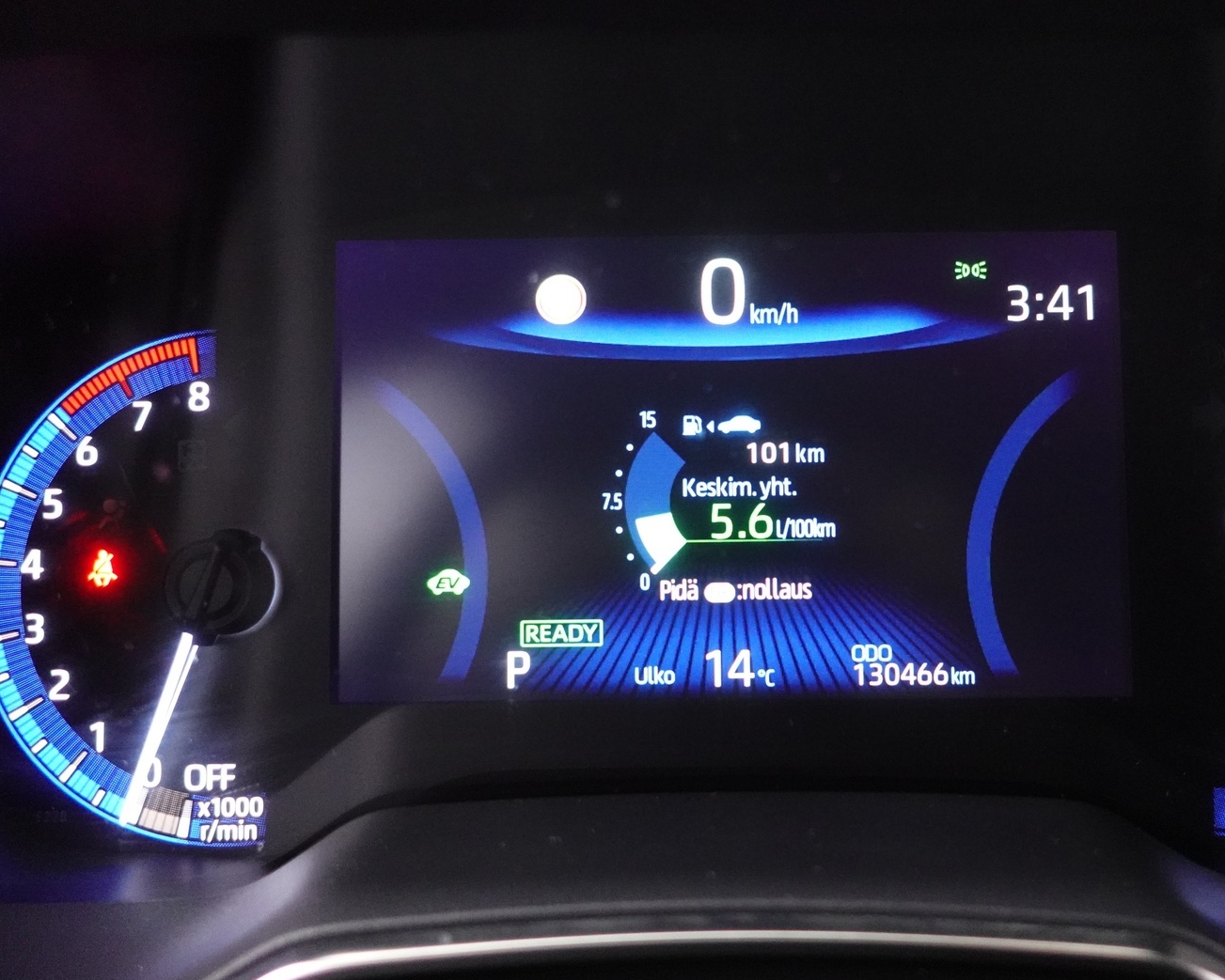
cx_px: 726
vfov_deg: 51.5
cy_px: 498
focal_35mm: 28
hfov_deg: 61.7
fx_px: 1015
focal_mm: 9.4
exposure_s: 1/25
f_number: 1.8
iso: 3200
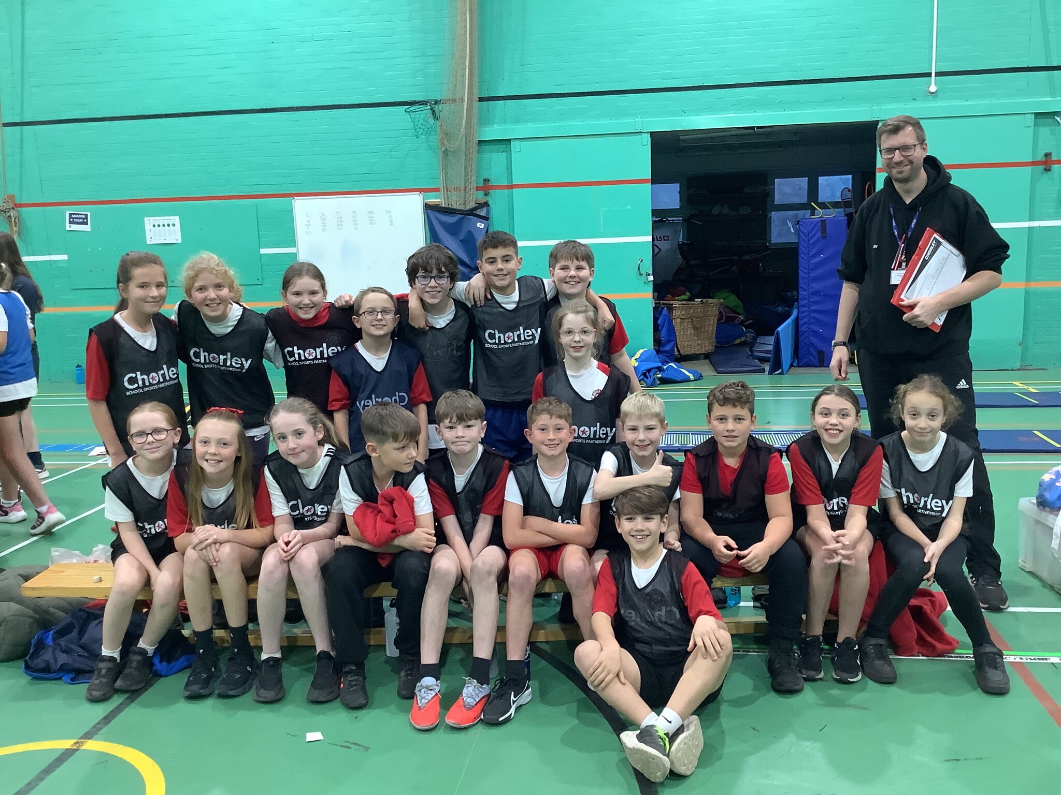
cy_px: 398
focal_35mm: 31
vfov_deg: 45.4
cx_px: 530
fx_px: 950
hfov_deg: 58.4
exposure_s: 1/50
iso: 200
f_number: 2.4
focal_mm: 3.3
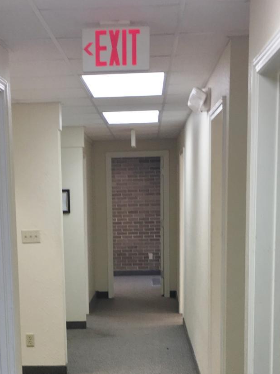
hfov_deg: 20.9
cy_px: 341
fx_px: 756
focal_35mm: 70
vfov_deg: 26.8
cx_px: 94
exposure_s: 1/40
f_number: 2.2
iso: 25
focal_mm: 4.15
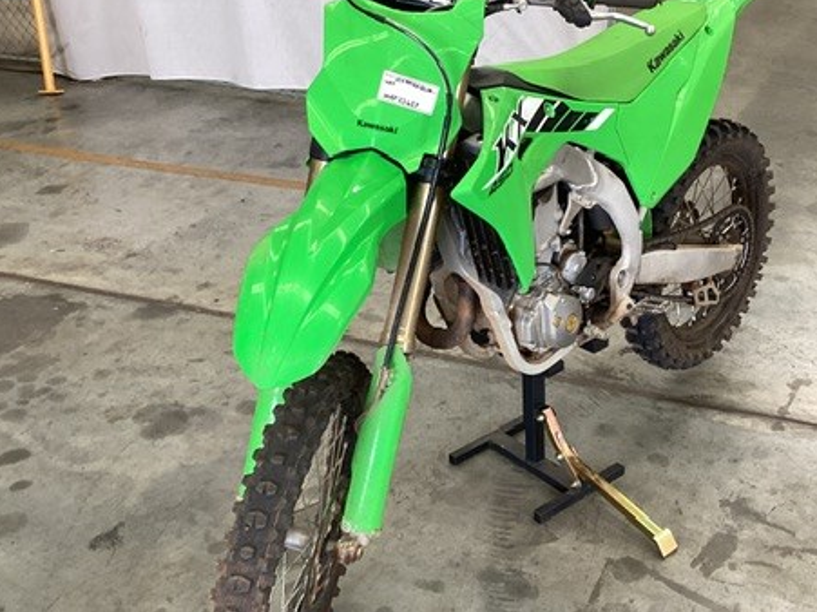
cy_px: 324
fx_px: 1038
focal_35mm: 44
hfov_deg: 42.9
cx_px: 453
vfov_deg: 32.9
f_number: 2.4
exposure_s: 1/50
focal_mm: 3.3
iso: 80
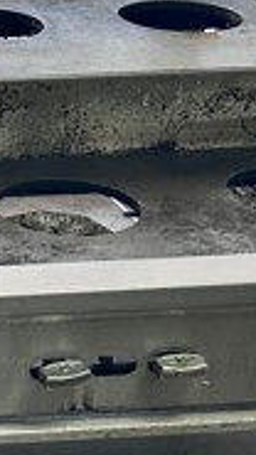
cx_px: -263
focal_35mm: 115
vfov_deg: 18.6
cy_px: 235
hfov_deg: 9.8
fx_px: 1388
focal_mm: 6.86
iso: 64
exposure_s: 1/121
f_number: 1.78
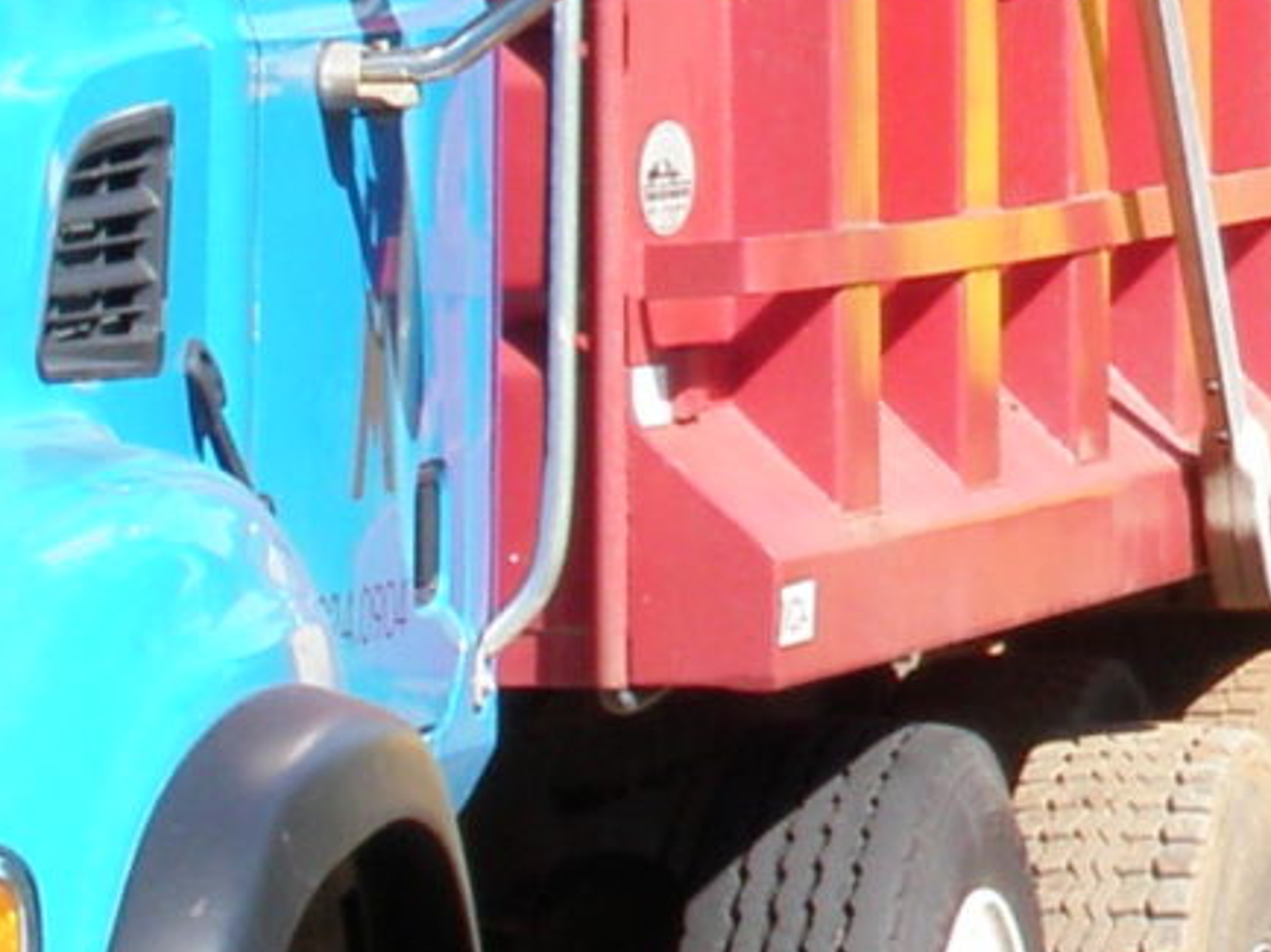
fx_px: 17761
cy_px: -536
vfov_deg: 3.1
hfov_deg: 4.0
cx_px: 3503
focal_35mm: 484
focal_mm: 14.67
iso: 50
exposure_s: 1/160
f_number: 4.3
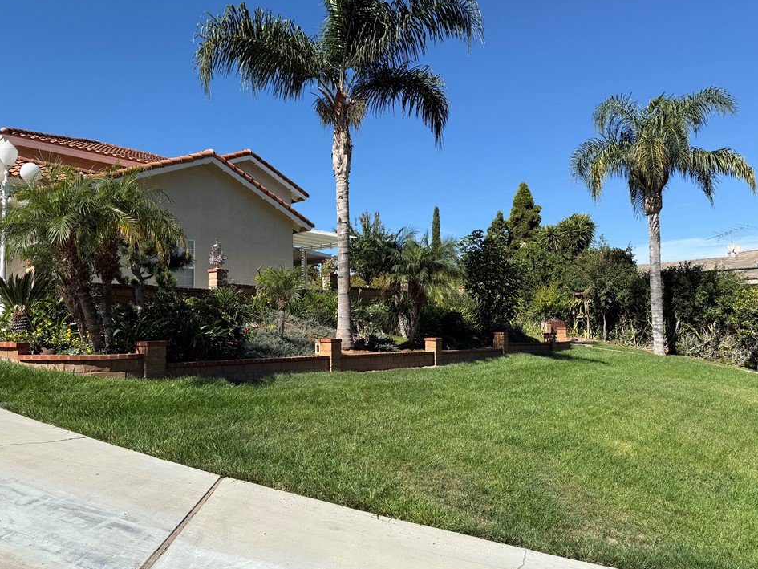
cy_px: 286
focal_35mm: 26
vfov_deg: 53.1
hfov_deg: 67.2
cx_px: 356
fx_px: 569
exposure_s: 1/3953
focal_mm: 6.76
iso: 80
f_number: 1.78
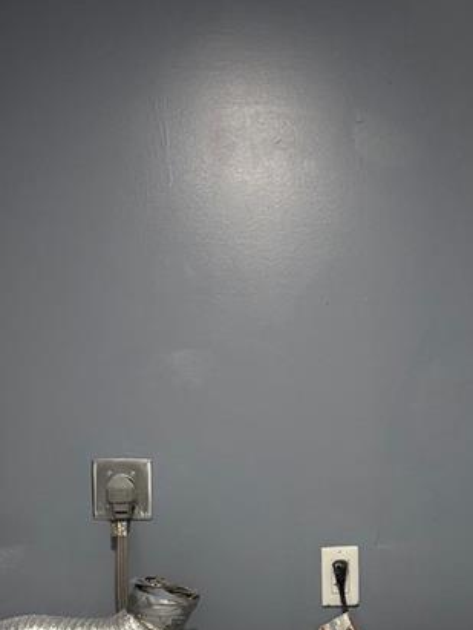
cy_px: 710
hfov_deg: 21.0
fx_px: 1273
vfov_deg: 25.5
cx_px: 248
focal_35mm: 70
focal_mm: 6.76
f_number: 1.78
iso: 160
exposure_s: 1/60
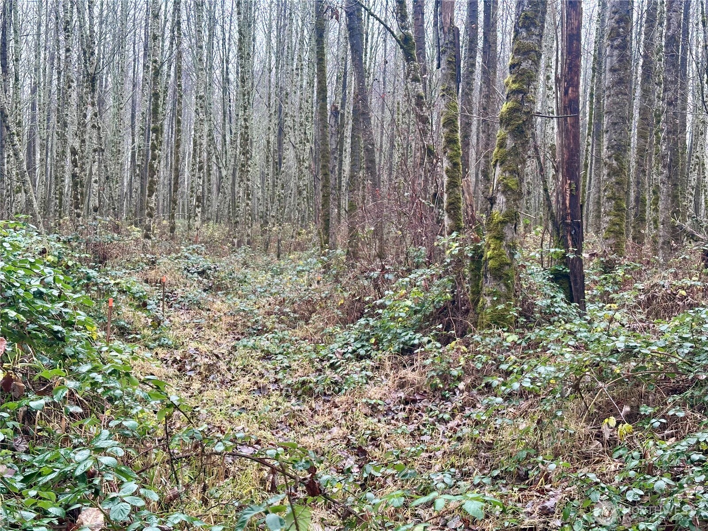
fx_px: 982
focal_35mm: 48
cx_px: 354
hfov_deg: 39.7
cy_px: 266
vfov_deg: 30.3
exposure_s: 1/118
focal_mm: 6.86
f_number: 1.78
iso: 80
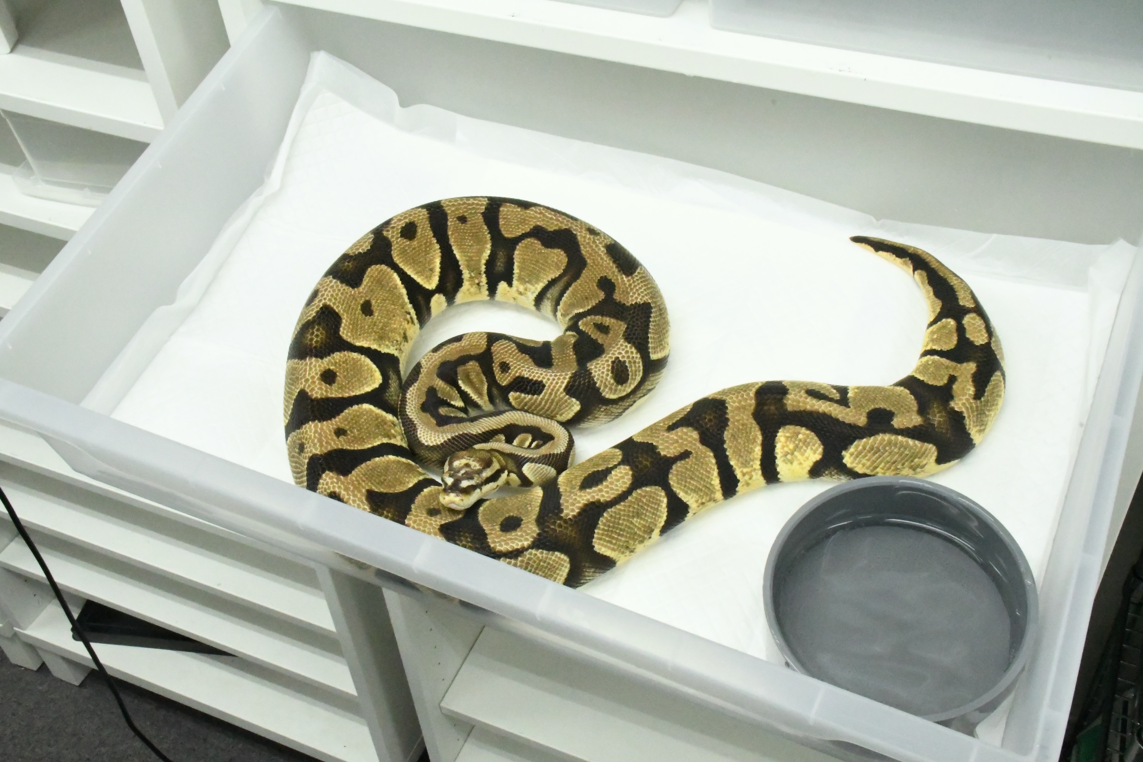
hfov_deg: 48.5
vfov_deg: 33.4
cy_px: 381
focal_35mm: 40
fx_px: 1270
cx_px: 572
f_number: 25
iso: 20000
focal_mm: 27
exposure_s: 1/60
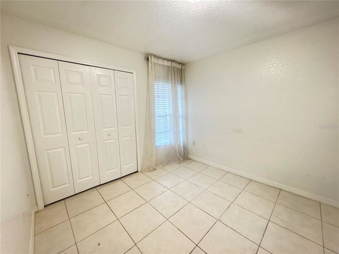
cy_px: 127
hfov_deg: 102.1
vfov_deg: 85.6
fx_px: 137
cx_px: 170
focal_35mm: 14
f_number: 2.2
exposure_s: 1/60
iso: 320
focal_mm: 2.22
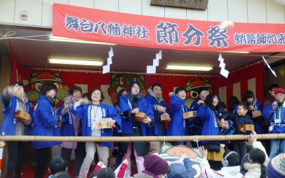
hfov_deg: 47.2
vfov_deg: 30.6
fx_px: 326
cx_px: 141
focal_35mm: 42
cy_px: 89
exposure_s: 1/60
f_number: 5.6
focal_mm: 6.9
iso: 100
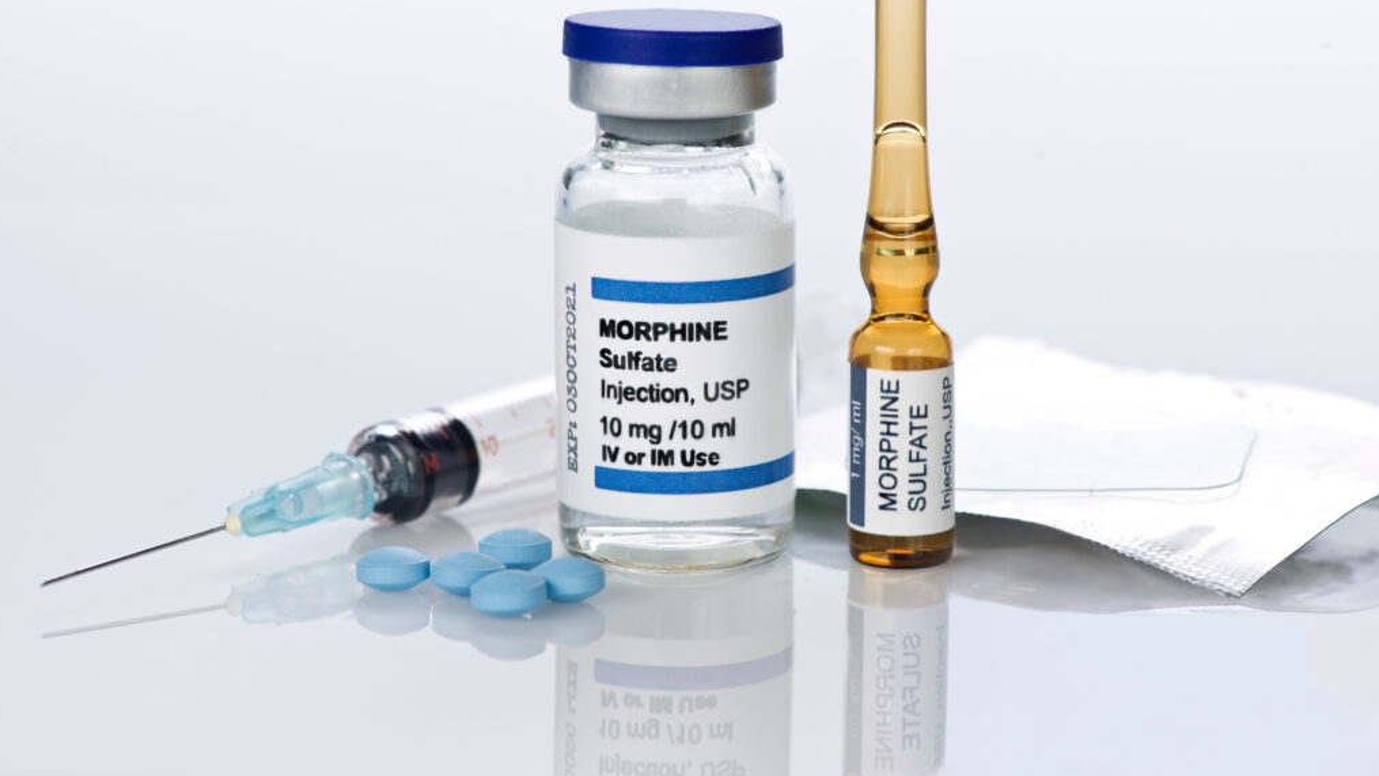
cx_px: 686
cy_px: 342
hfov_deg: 19.3
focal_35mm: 111
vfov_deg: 10.9
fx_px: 4059
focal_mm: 105
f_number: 11
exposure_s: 1/50
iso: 100
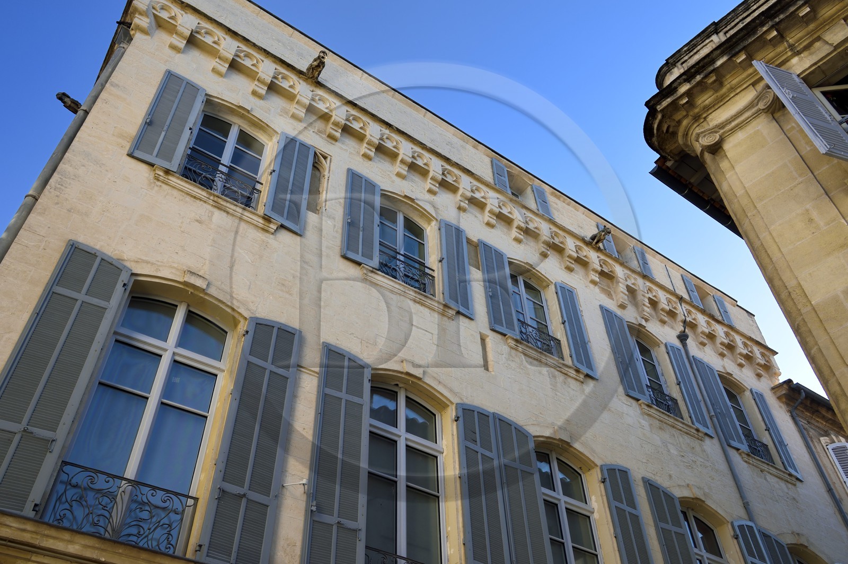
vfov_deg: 41.0
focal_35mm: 32
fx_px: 753
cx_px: 424
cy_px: 282
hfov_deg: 58.8
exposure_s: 1/200
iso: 200
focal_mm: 32
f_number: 11
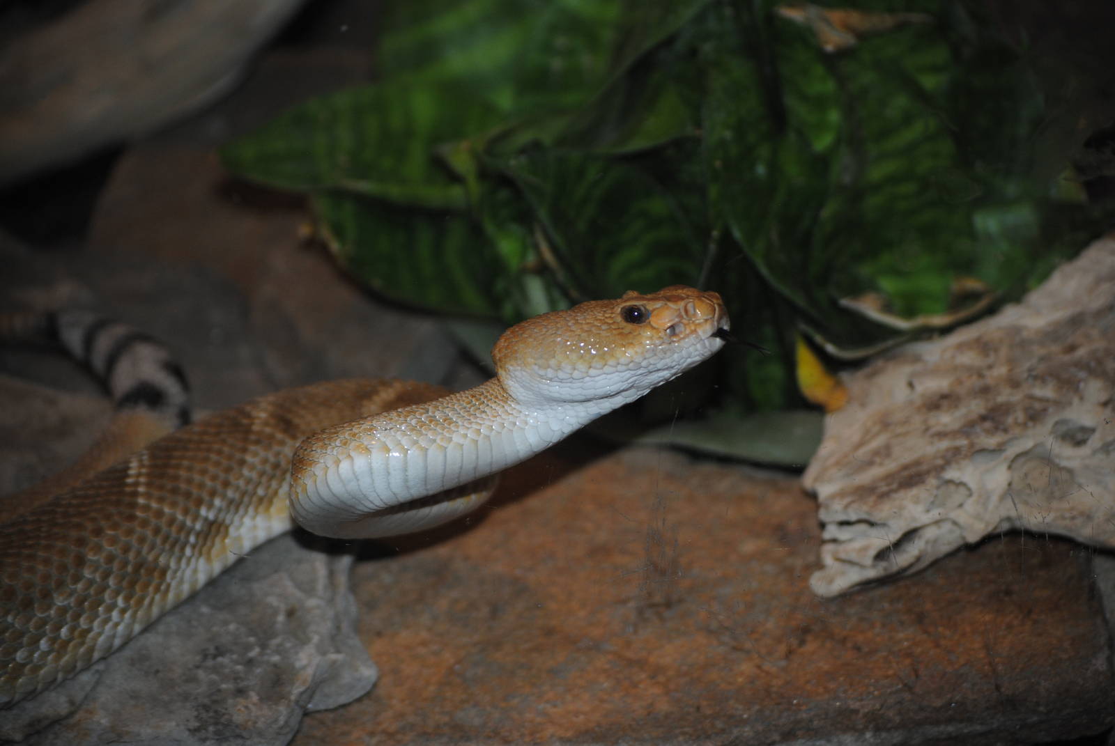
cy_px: 373
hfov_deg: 18.2
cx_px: 558
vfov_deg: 12.2
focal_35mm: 112
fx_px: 3488
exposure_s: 1/60
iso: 200
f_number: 4.2
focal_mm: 75
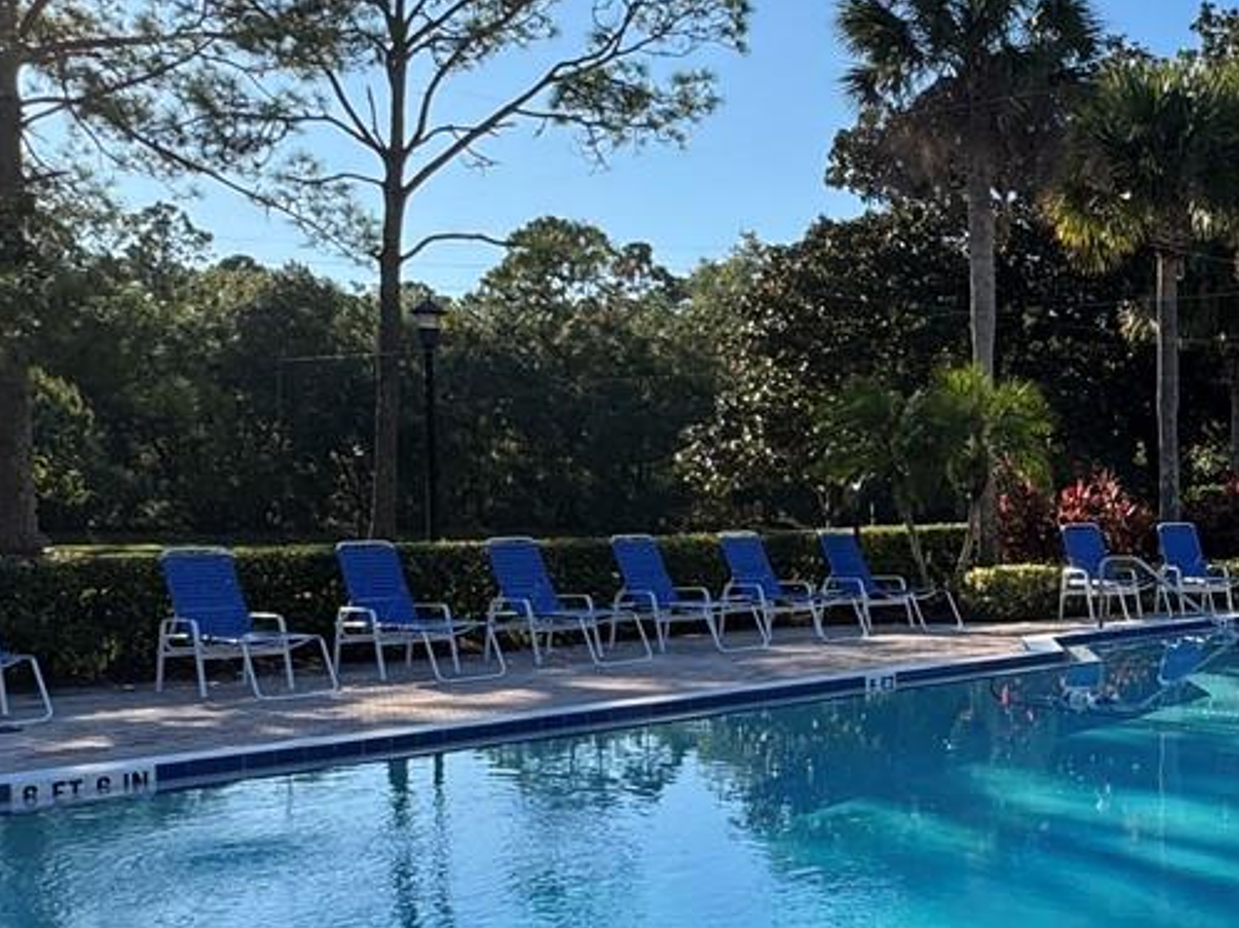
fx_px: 1610
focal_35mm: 45
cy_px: 555
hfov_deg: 38.9
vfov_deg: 32.1
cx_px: 1130
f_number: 2.2
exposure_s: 1/787
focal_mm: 2.22
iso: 40
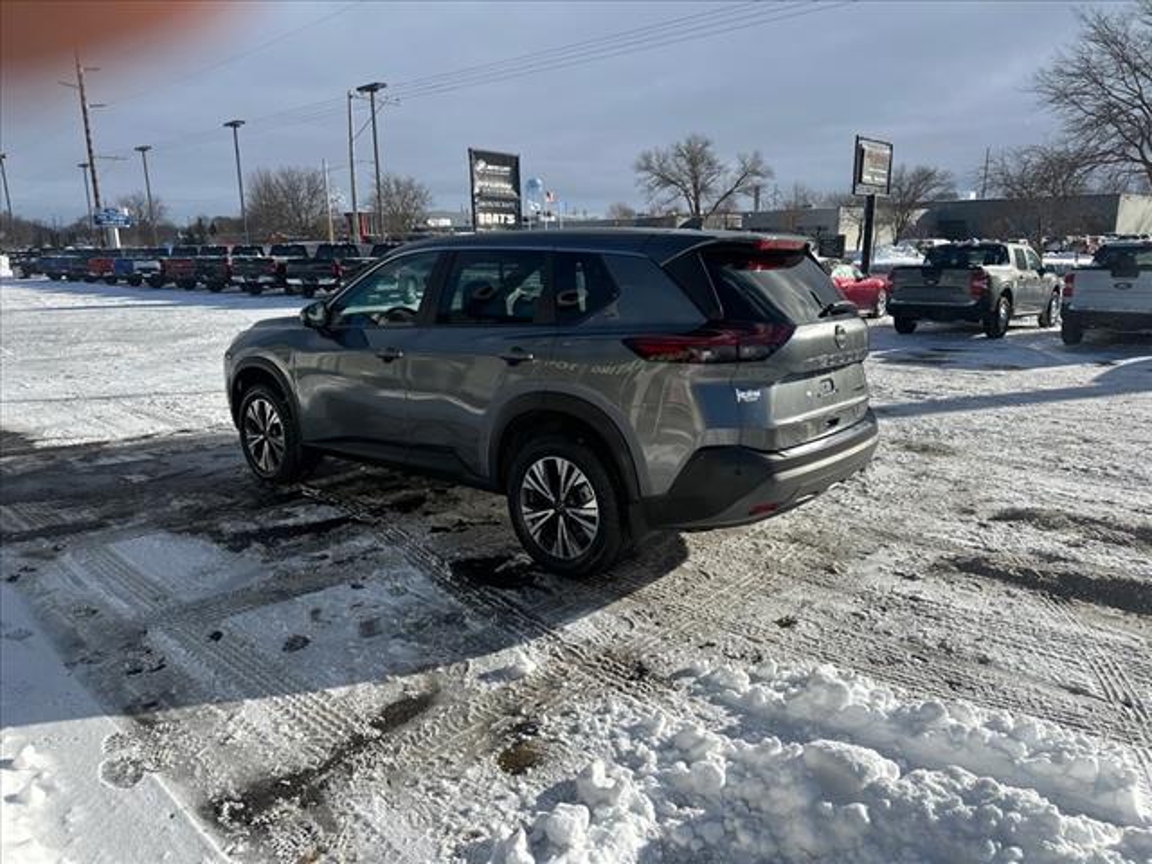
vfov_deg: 56.8
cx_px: 576
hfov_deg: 71.6
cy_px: 432
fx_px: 799
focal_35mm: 24
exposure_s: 1/7576
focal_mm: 6.86
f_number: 1.78
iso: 80
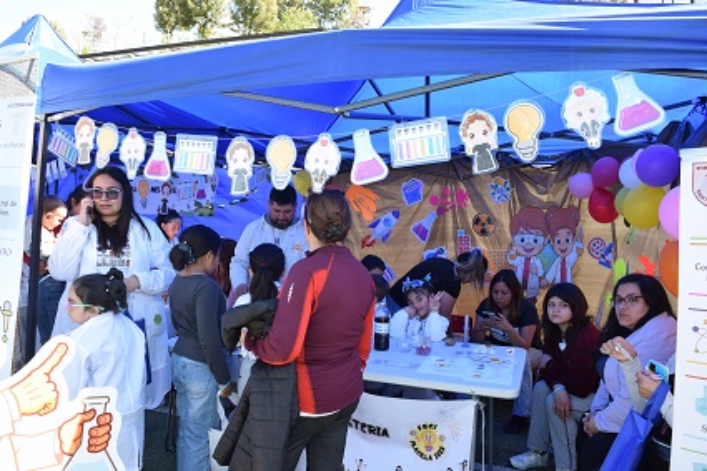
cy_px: 236
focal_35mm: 27
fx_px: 530
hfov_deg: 67.4
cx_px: 354
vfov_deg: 47.9
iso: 400
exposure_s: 1/200
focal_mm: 18
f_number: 7.1
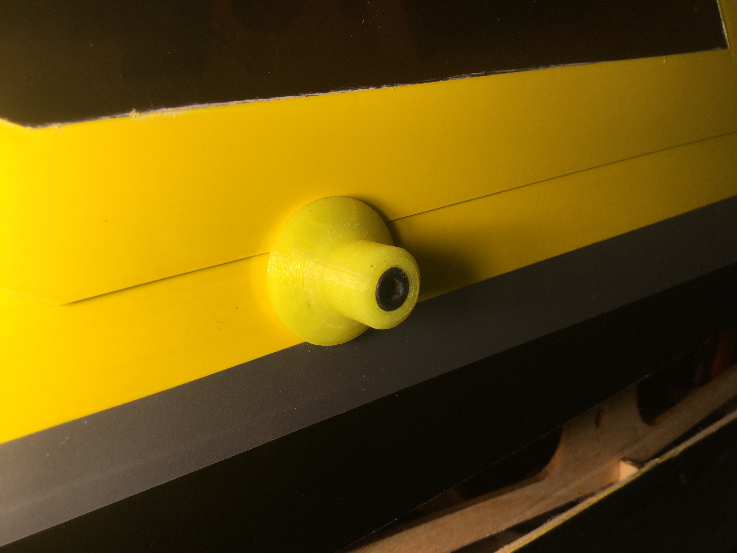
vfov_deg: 45.4
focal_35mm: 31
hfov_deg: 58.4
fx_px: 660
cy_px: 276
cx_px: 368
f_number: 2.4
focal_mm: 3.3
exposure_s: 1/60
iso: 25
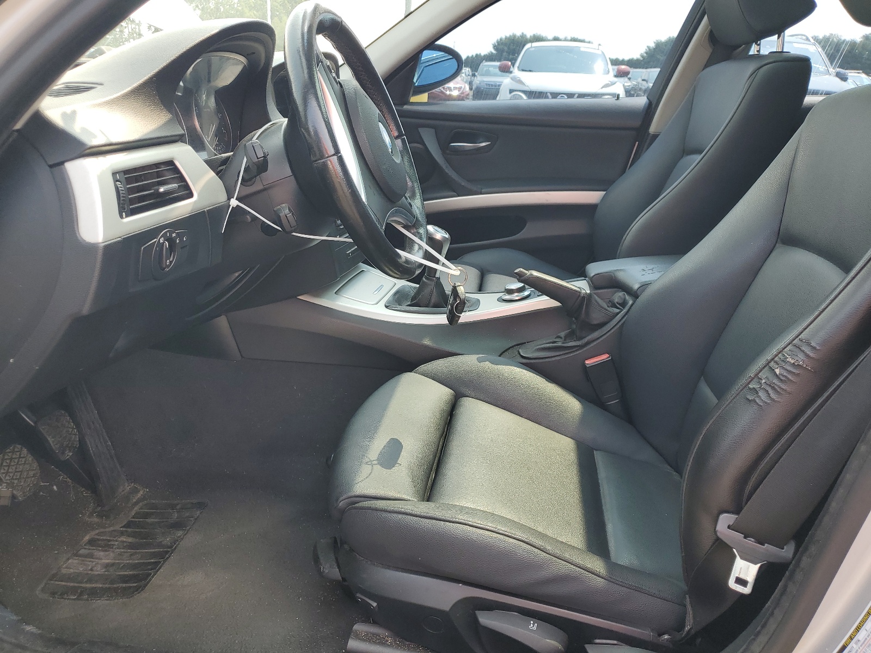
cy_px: 326
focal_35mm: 26
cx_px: 436
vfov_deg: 53.1
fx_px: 654
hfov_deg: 67.3
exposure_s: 1/400
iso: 50
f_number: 1.5
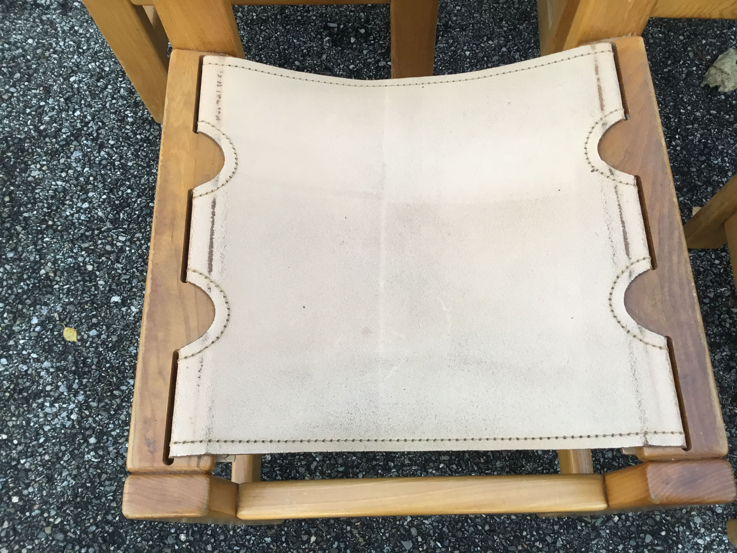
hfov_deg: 58.4
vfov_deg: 45.4
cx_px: 368
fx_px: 660
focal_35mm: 31
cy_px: 276
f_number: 2.4
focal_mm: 3.3
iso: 25
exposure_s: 1/33
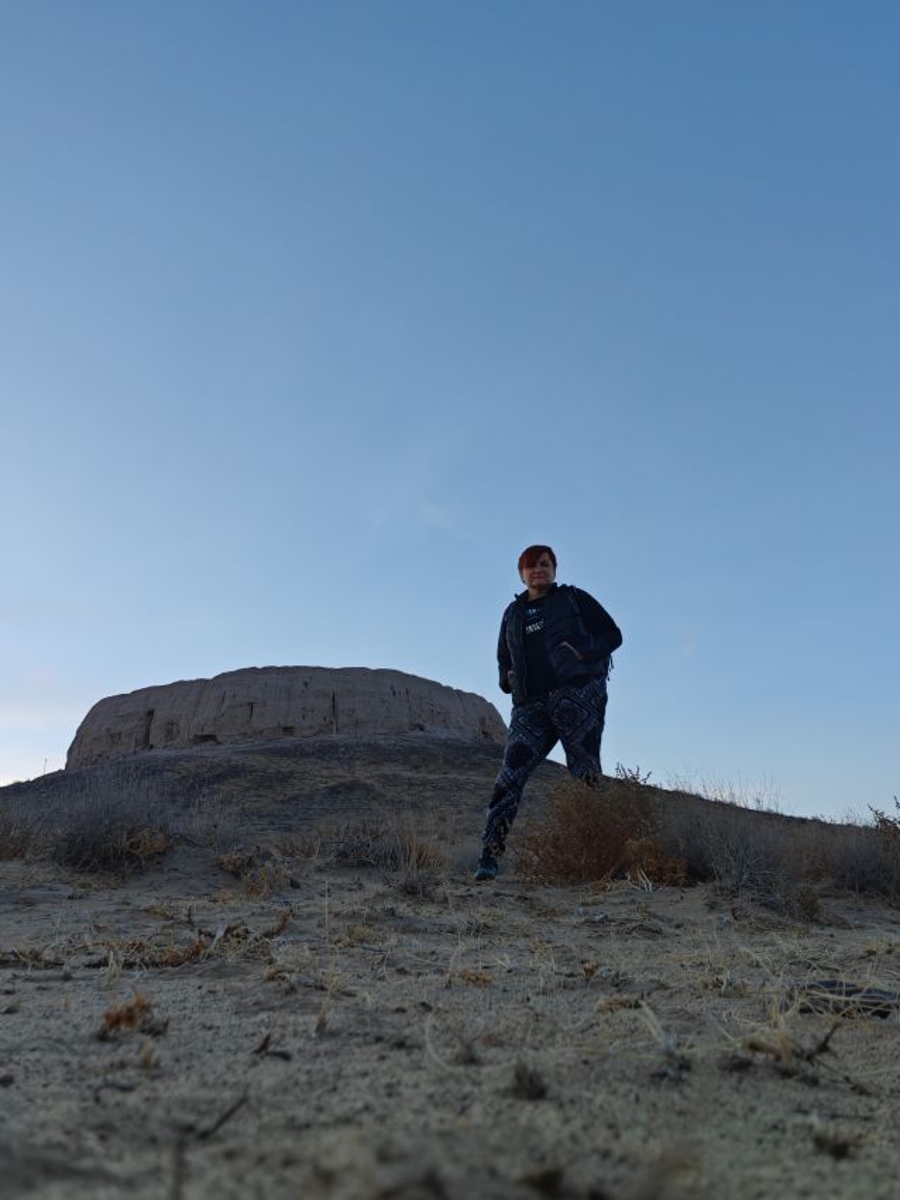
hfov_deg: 54.9
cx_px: 450
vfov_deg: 69.4
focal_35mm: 25
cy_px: 600
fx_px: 867
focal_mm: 2.98
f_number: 2
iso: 64
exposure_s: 1/50
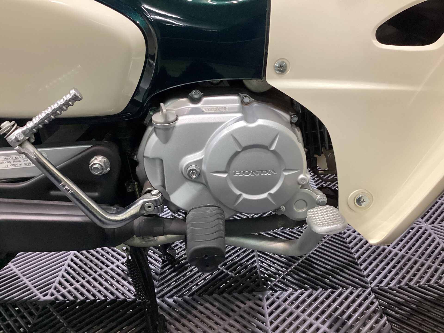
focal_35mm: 31
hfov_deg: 58.4
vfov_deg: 45.4
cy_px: 166
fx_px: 398
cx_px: 222
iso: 250
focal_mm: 3.3
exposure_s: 1/60
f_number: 2.4
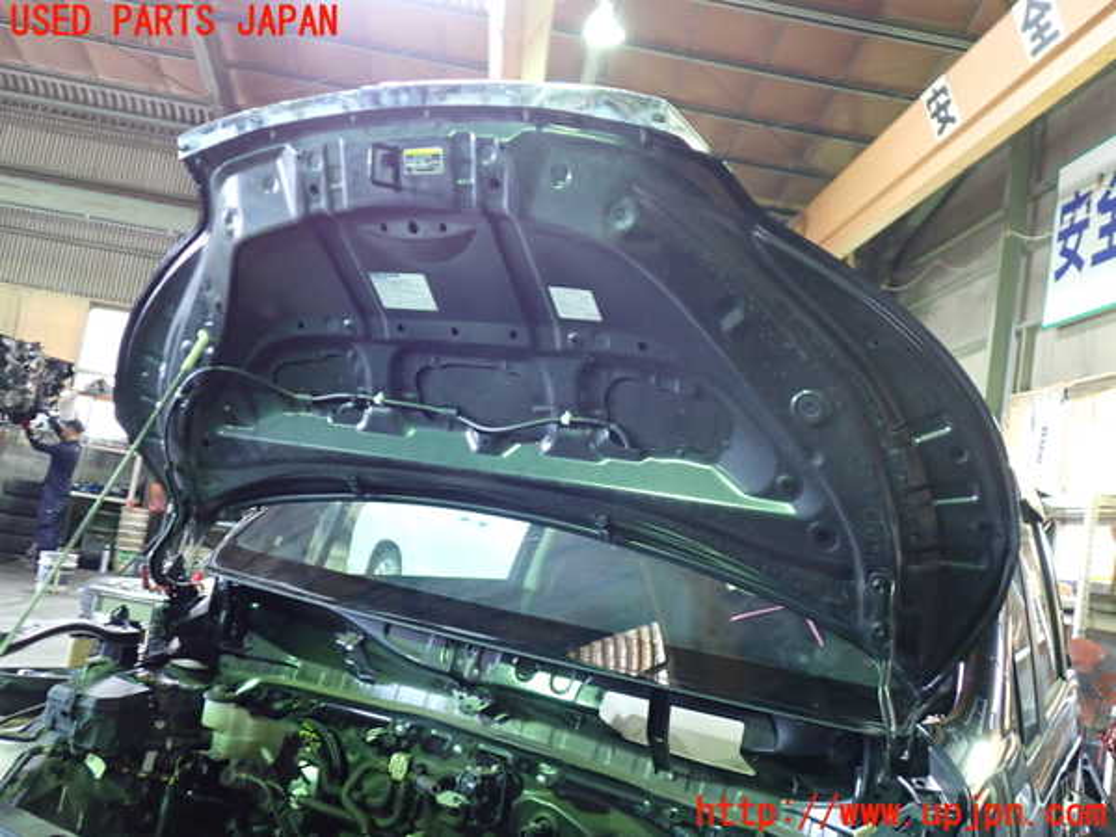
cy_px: 418
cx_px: 558
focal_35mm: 30
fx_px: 967
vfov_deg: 46.8
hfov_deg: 60.0
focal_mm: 5.4
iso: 500
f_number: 2.3
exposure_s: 1/30
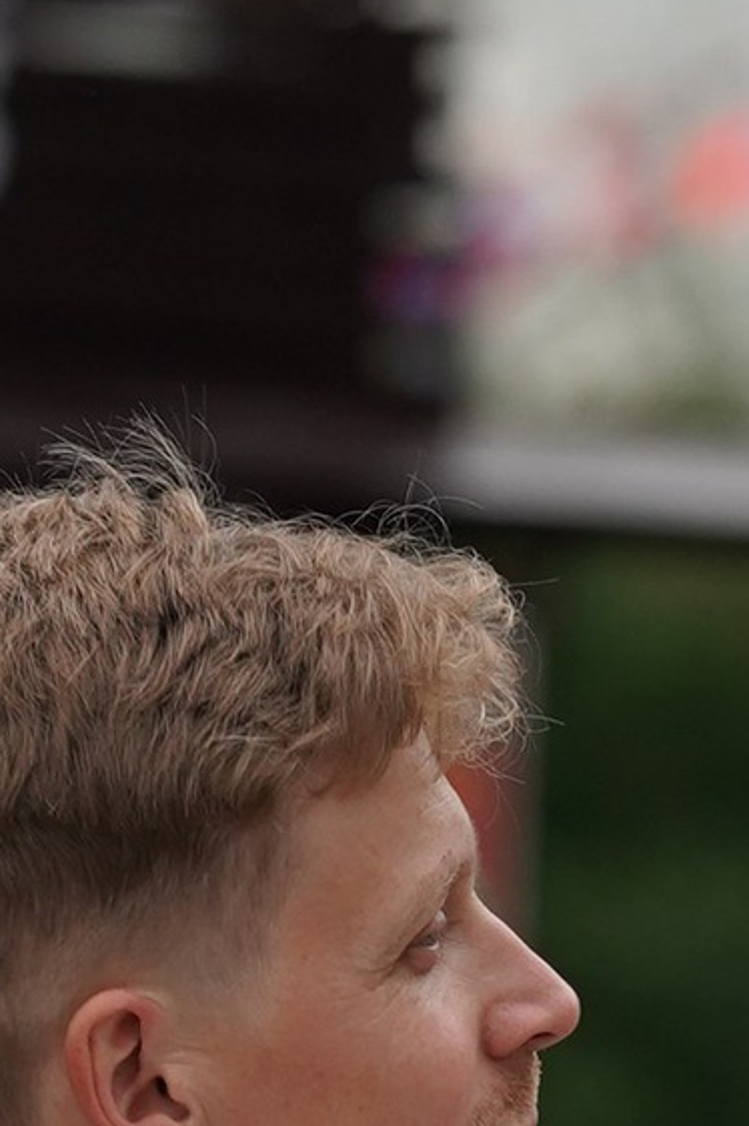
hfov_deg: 1.5
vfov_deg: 2.2
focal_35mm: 923
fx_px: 28839
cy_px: 2921
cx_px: 817
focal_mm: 135
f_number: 3.5
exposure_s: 1/800
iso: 640
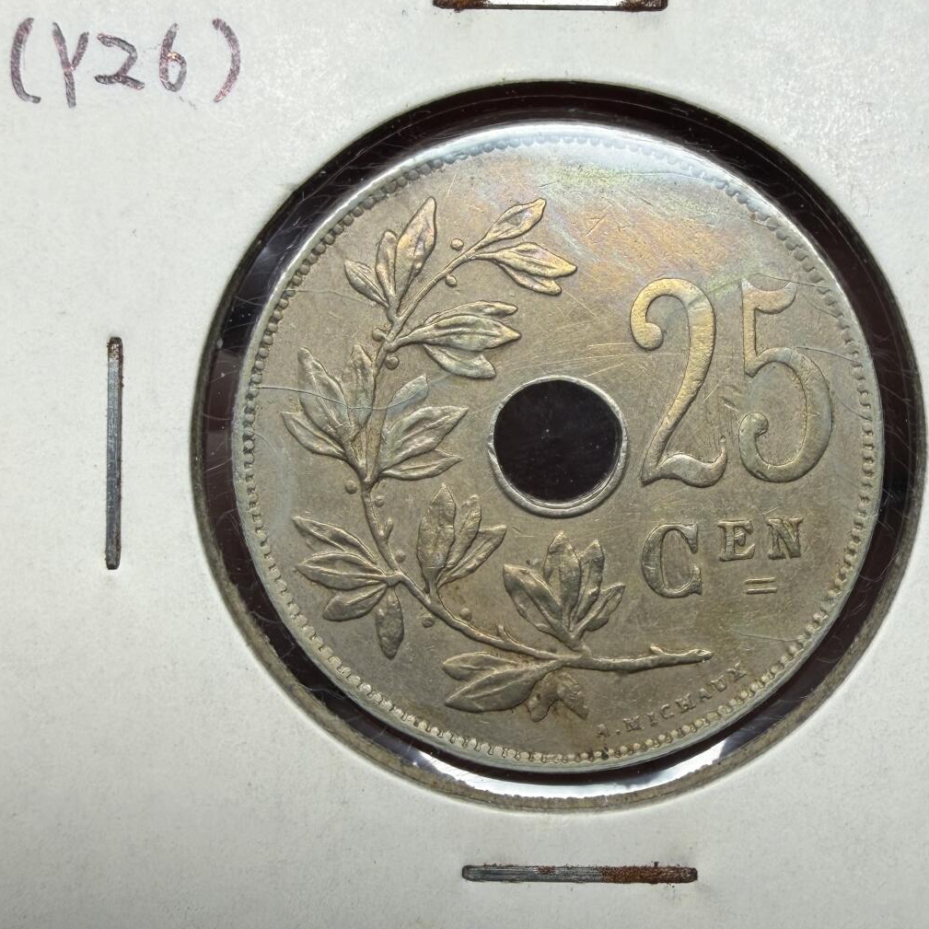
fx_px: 1245
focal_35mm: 41
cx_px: 522
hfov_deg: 40.9
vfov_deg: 40.9
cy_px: 497
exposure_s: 1/239
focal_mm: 2.22
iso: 40
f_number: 2.2
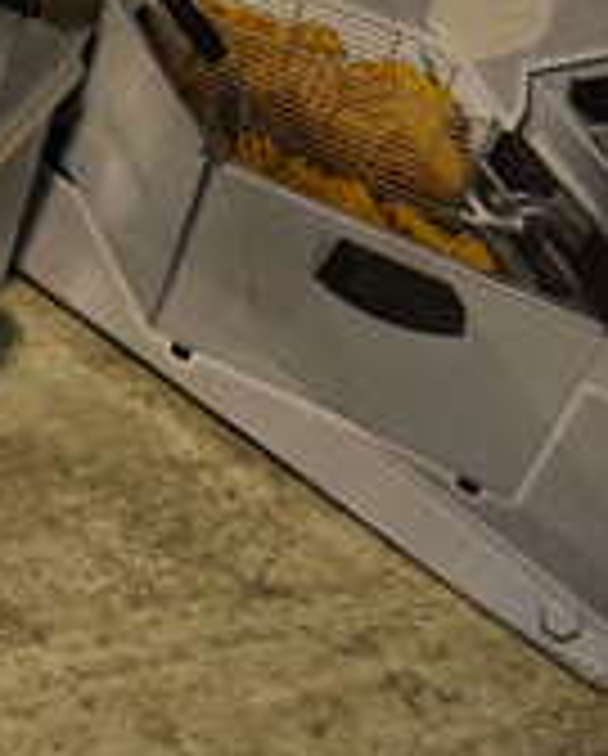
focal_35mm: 92
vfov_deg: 20.5
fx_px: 2064
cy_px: 144
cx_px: -662
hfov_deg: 13.8
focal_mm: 18
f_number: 3.5
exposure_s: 1/125
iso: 1800
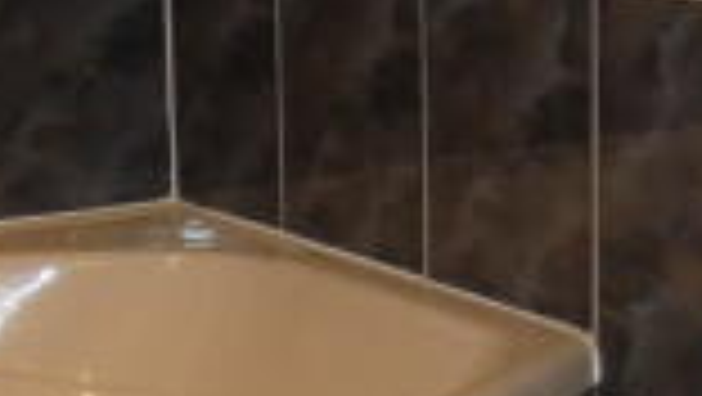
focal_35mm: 157
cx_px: 760
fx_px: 2924
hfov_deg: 13.4
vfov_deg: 7.7
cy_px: 238
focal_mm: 3.9
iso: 250
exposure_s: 1/60
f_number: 2.9
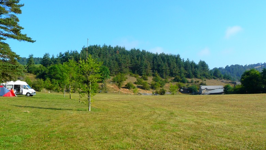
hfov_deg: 50.5
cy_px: 99
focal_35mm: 40
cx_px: 131
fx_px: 282
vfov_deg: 29.5
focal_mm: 6
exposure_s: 1/250
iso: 100
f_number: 5.6
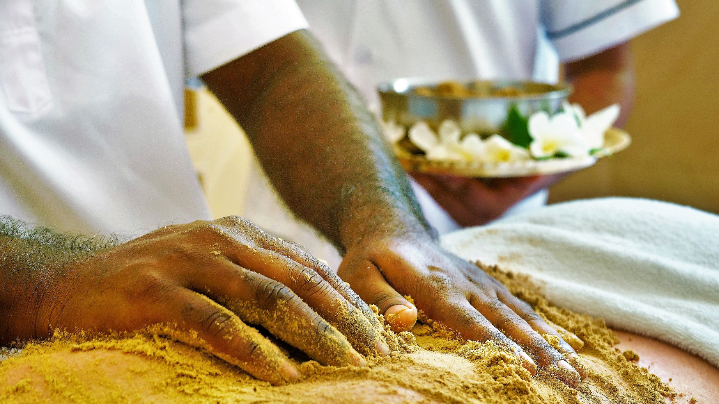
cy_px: 239
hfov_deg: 39.2
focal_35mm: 53
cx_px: 363
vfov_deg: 22.6
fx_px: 1011
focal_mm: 50
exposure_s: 1/20
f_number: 6.3
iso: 1250
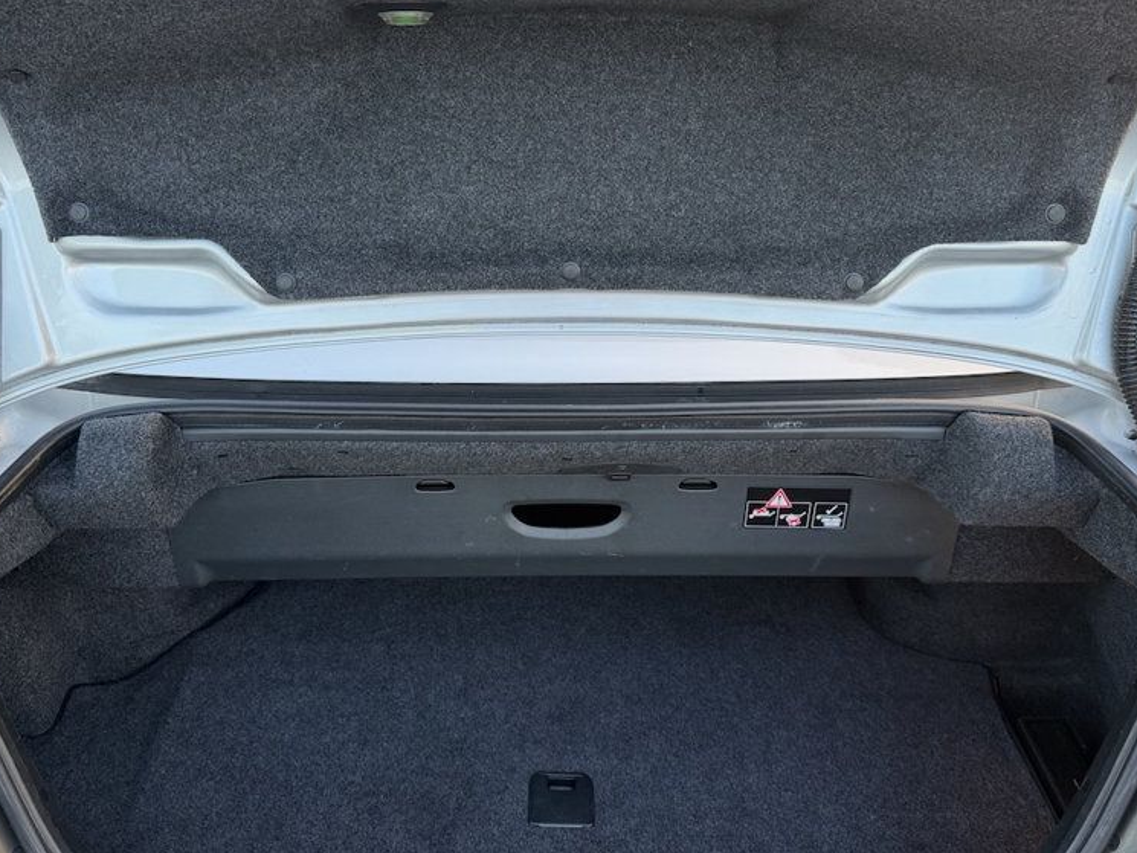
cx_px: 563
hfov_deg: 55.3
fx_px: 1084
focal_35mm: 33
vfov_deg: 42.8
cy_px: 342
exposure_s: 1/164
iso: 100
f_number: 1.78
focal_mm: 6.76
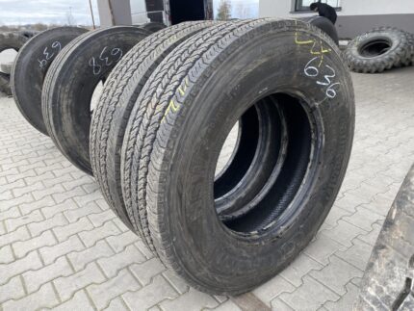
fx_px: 311
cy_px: 156
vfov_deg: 53.1
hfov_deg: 67.3
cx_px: 207
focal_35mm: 26
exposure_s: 1/155
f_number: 1.8
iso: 32
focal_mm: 4.25
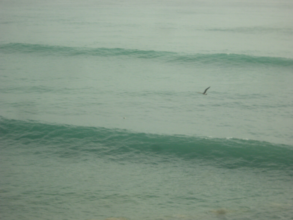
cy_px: 111
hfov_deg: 17.6
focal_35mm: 112
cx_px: 146
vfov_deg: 13.2
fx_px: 948
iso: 200
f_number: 15.4
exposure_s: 1/180
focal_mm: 23.7
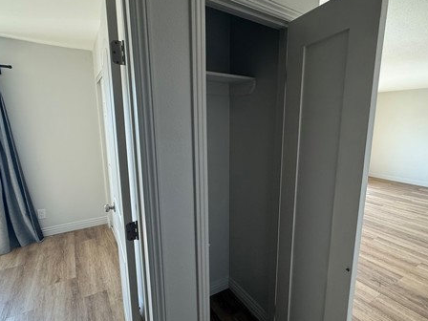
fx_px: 247
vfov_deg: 65.9
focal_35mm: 20
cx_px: 250
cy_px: 170
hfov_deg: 81.0
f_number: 2.2
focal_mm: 2.22
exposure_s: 1/99
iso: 200
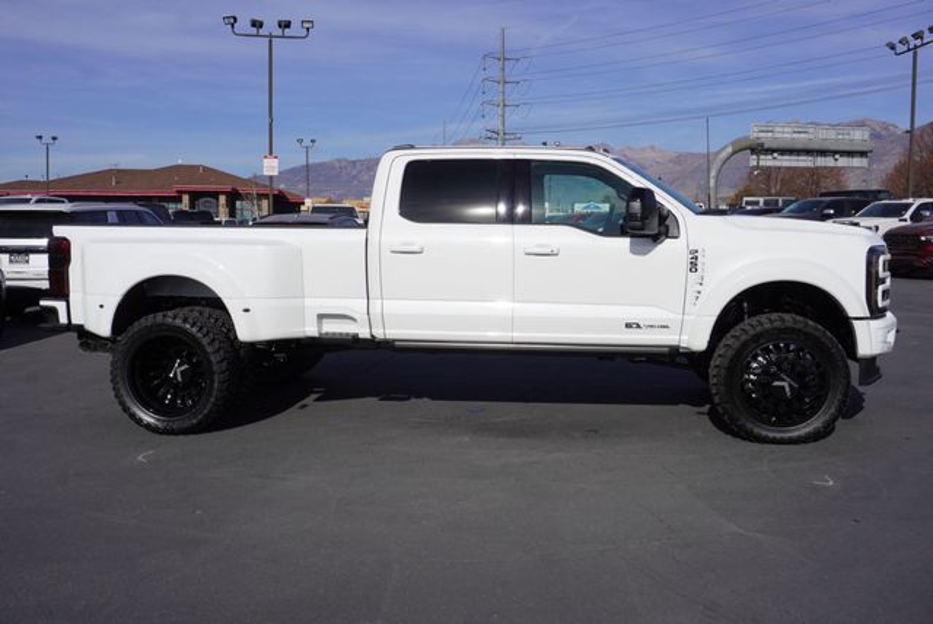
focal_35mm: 33
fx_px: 856
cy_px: 312
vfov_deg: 40.0
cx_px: 466
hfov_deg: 57.2
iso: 100
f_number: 10
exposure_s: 1/400
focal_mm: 22
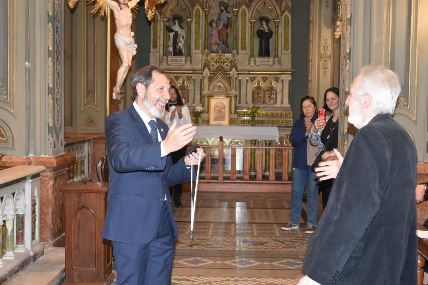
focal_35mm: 52
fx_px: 624
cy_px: 142
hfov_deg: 37.8
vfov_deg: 25.8
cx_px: 214
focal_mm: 35
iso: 1250
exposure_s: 1/60
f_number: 5.6
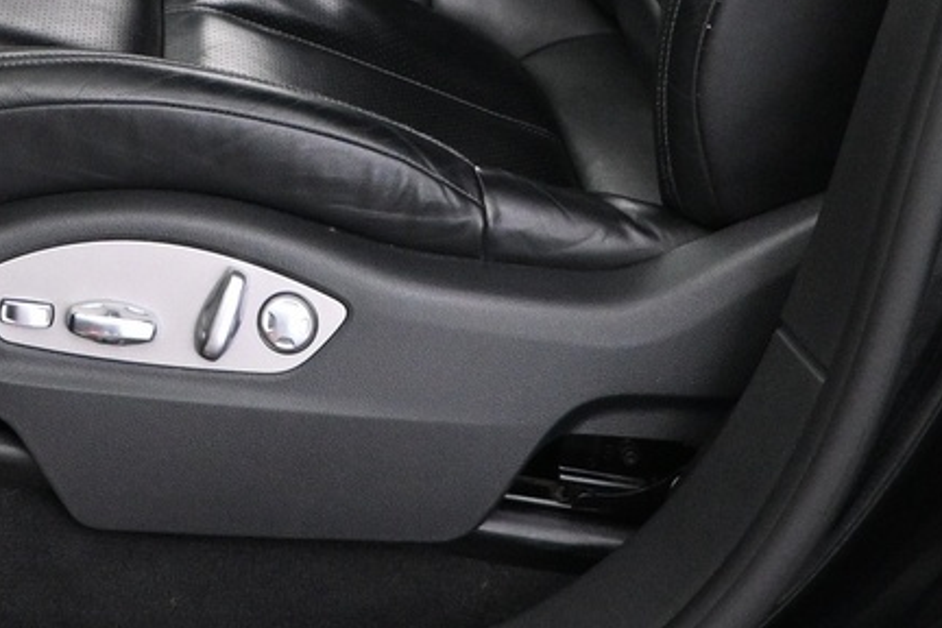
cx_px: 105
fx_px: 2355
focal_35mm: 90
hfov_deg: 22.1
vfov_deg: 13.7
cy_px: -480
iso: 2200
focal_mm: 16
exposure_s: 1/30
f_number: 3.5
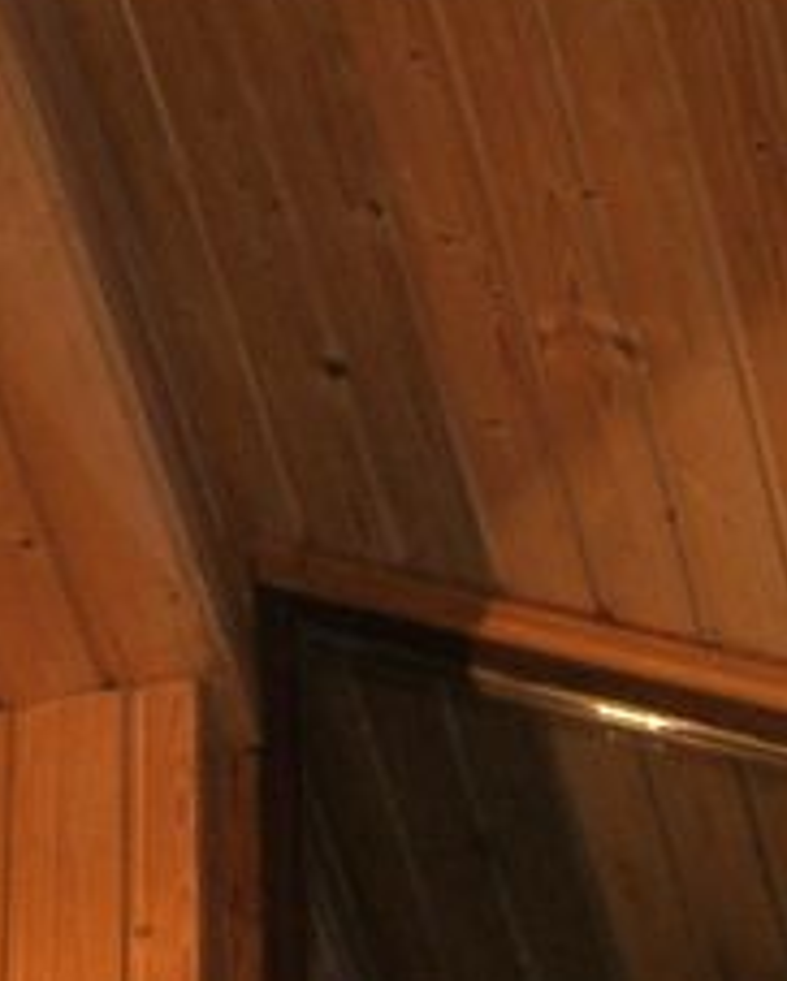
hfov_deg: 8.1
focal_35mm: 188
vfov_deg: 10.2
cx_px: -246
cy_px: 212
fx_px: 5466
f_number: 2.7
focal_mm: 6.2
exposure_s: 1/60
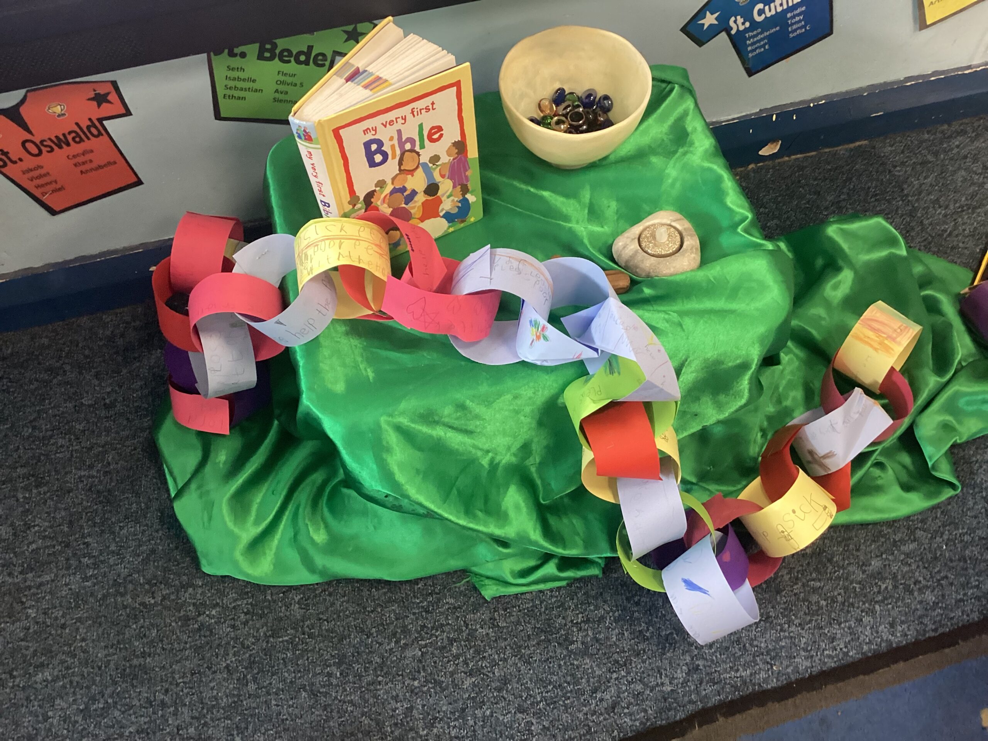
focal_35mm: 31
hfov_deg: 58.4
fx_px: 885
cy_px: 370
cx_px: 494
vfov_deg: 45.4
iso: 250
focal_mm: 3.3
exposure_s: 1/50
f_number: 2.4
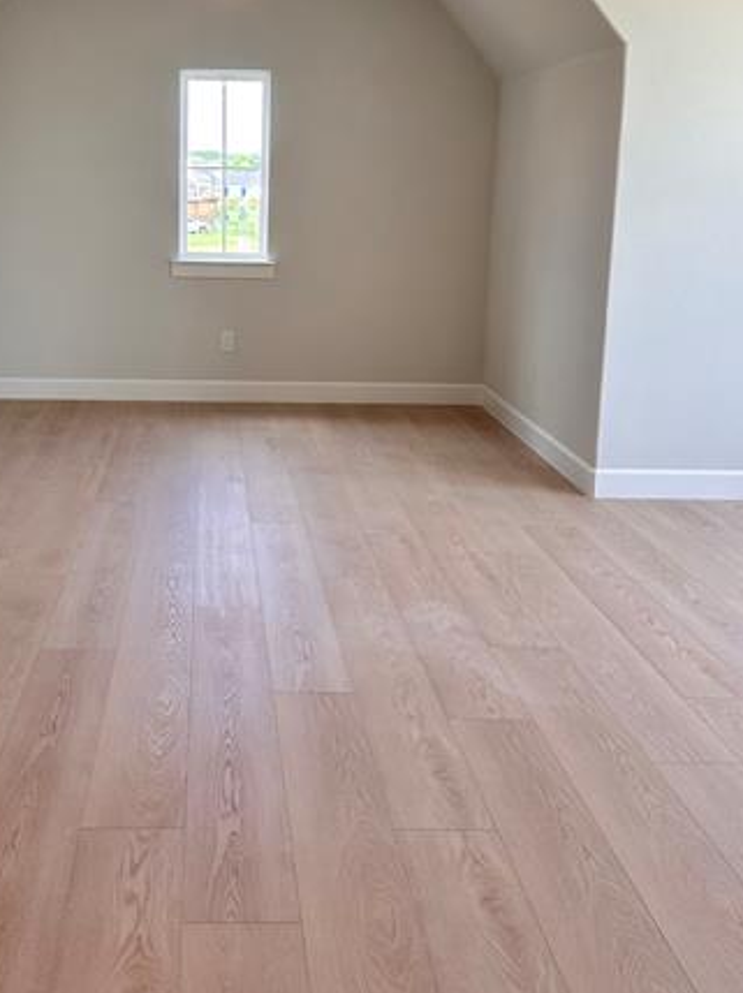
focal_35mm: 43
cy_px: 400
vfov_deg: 43.7
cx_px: 262
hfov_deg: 33.3
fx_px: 1232
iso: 80
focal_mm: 6.86
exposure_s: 1/187
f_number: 1.78
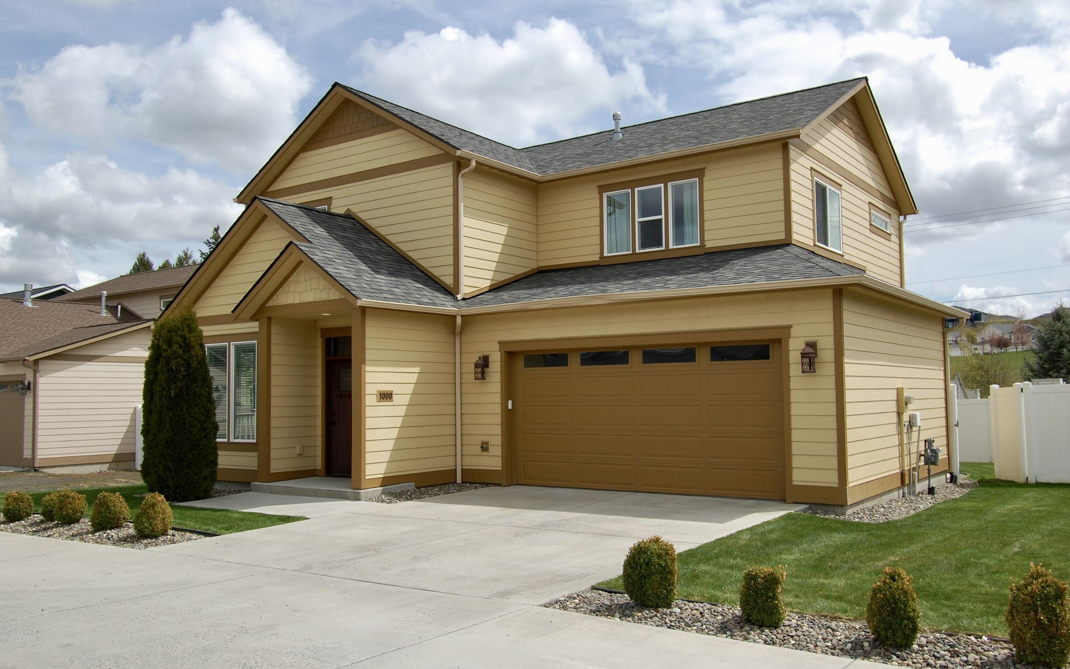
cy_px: 347
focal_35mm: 31
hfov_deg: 61.2
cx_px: 536
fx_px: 904
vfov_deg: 40.6
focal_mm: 20
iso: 200
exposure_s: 1/400
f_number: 10
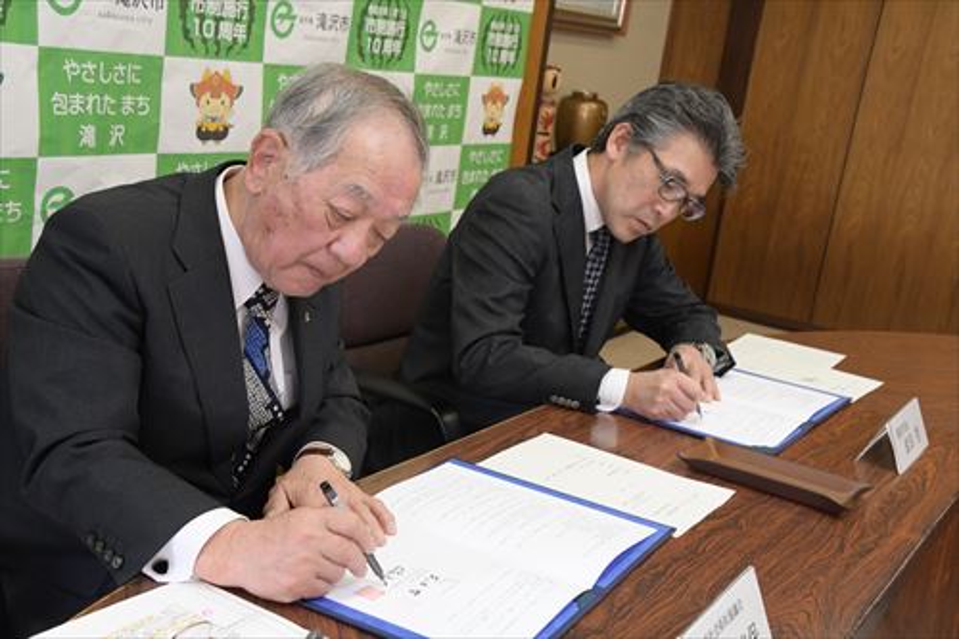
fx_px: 1198
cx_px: 480
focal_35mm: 45
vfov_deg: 29.8
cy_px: 320
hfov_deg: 43.6
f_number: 8
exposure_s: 1/160
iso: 3200
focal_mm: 30
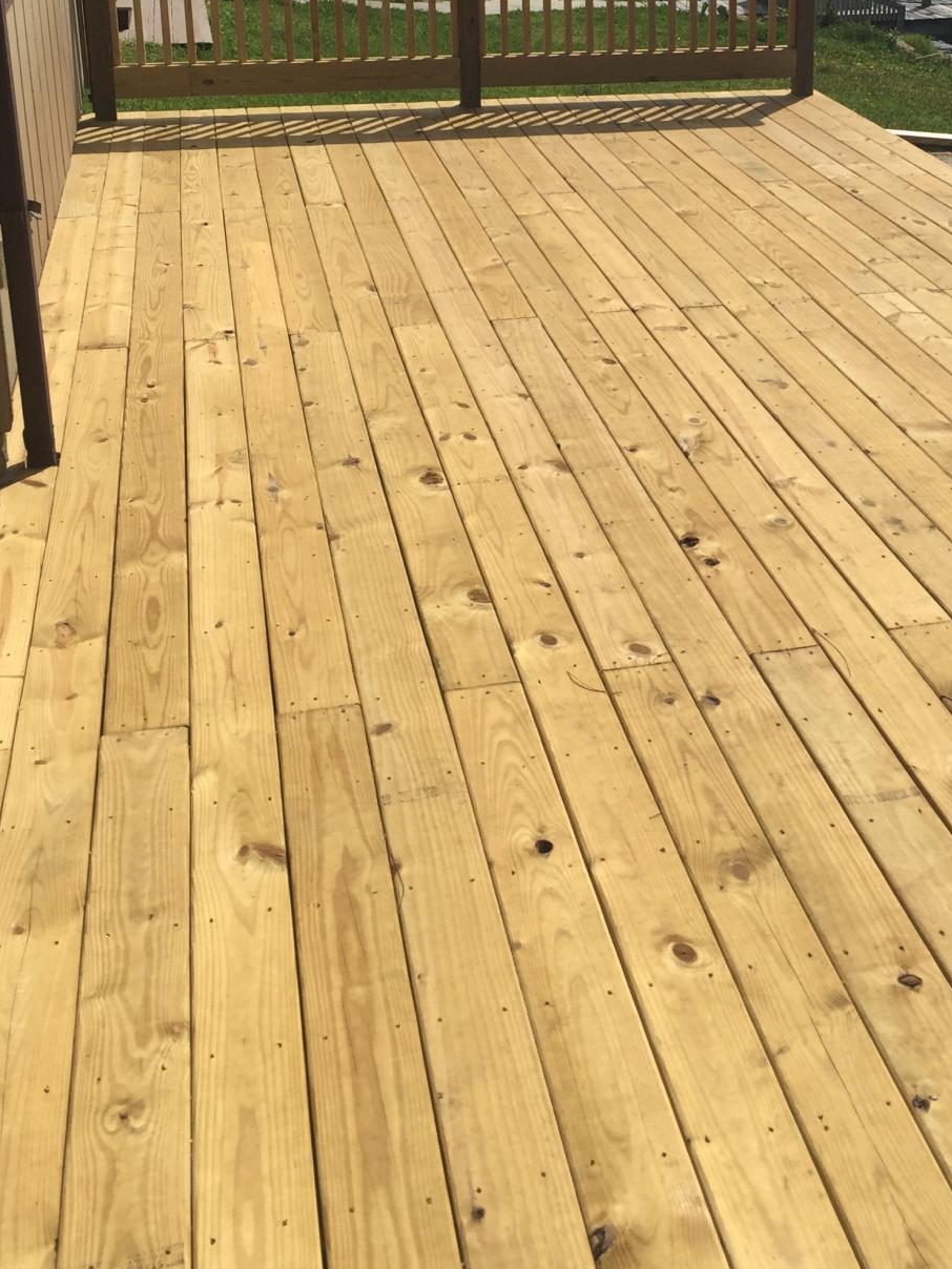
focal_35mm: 48
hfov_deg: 29.7
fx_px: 1760
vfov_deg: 38.2
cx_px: 737
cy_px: 252
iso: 32
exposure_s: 1/4950
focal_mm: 4.15
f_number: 2.2
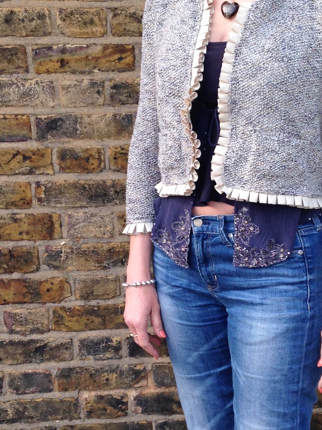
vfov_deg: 24.7
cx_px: 229
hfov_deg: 18.6
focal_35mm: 79
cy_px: 248
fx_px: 979
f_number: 2.4
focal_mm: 4.12
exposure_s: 1/120
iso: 50
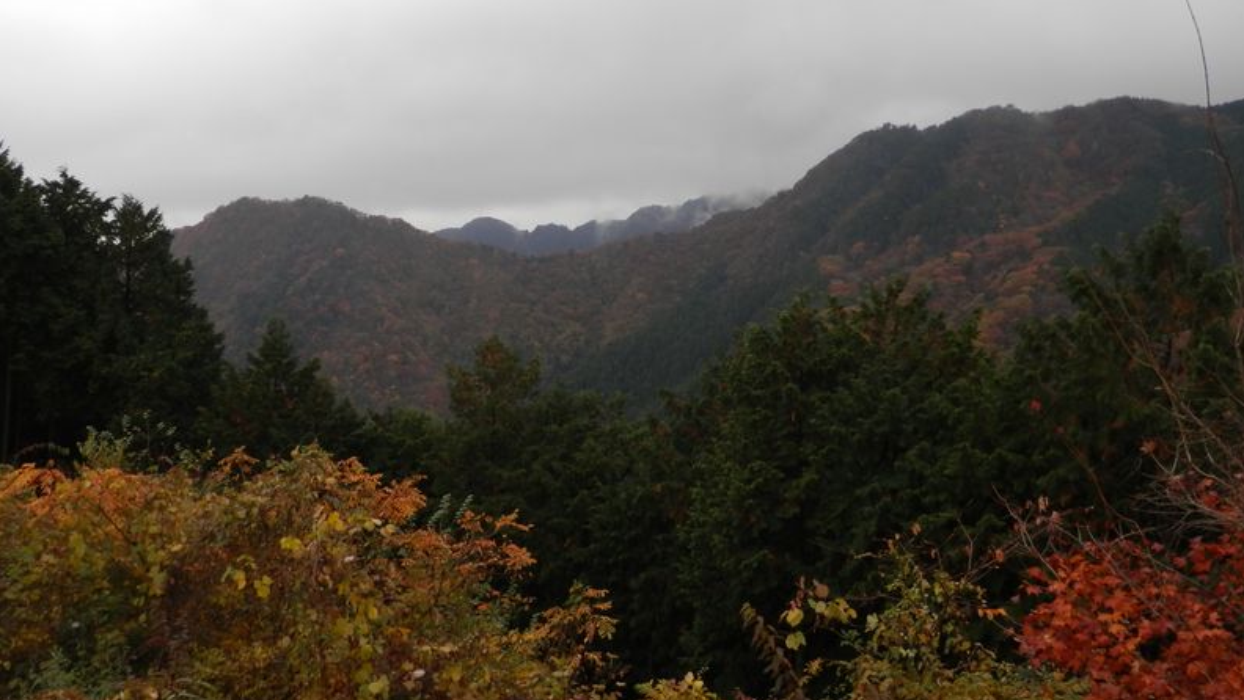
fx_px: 1089
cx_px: 627
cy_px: 301
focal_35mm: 33
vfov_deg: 35.6
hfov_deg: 59.5
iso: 80
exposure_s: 1/250
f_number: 3.3
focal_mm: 5.5
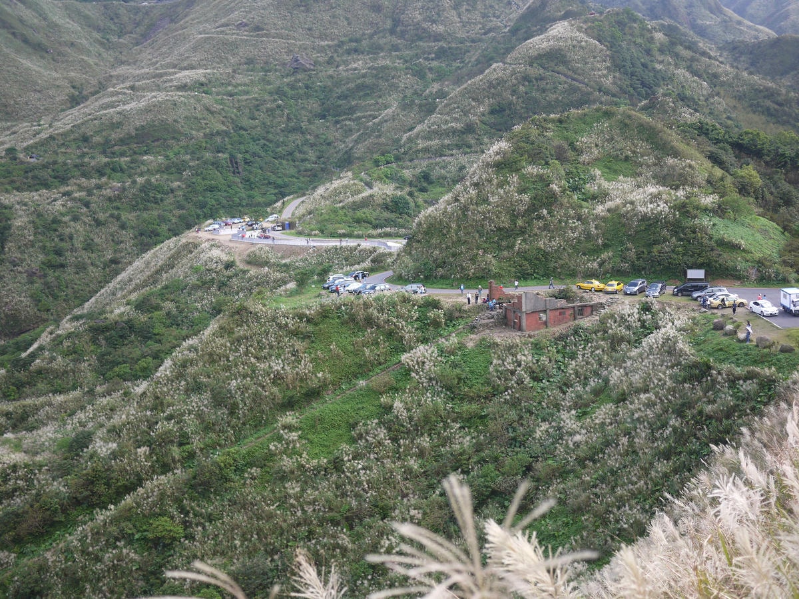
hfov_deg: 46.8
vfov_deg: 36.0
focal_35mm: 40
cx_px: 400
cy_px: 300
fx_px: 923
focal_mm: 20
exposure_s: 1/1000
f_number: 2
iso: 160
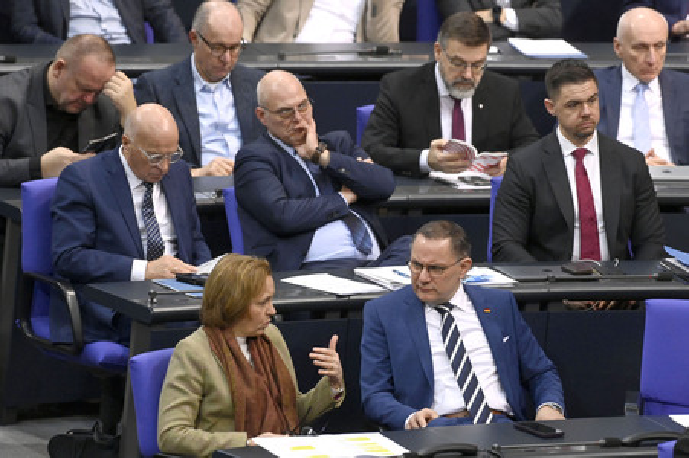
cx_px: 344
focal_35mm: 330
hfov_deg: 6.2
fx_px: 6311
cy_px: 229
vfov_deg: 4.2
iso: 10000
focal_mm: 330
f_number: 5.6
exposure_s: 1/500
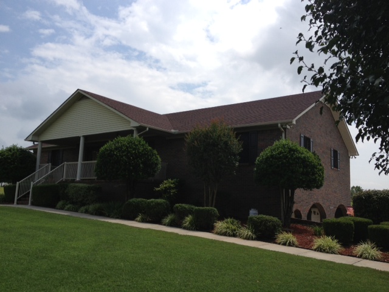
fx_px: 393
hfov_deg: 52.6
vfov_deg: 40.7
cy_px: 146
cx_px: 194
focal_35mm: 35
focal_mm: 4.28
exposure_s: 1/2513
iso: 50
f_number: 2.4
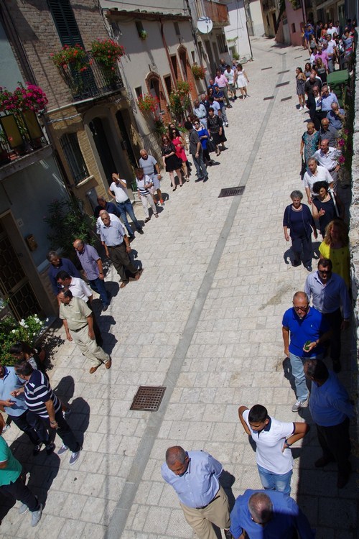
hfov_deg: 47.9
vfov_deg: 67.4
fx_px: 404
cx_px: 180
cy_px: 270
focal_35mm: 27
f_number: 8
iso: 100
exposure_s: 1/320
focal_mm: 18
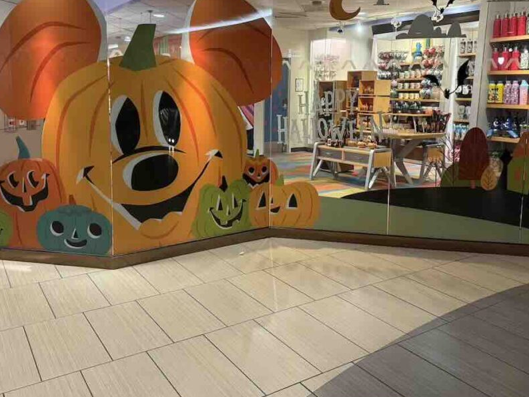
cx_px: 273
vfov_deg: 45.0
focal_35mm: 31
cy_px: 145
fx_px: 474
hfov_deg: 58.3
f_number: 1.78
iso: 500
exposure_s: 1/60
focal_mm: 6.76
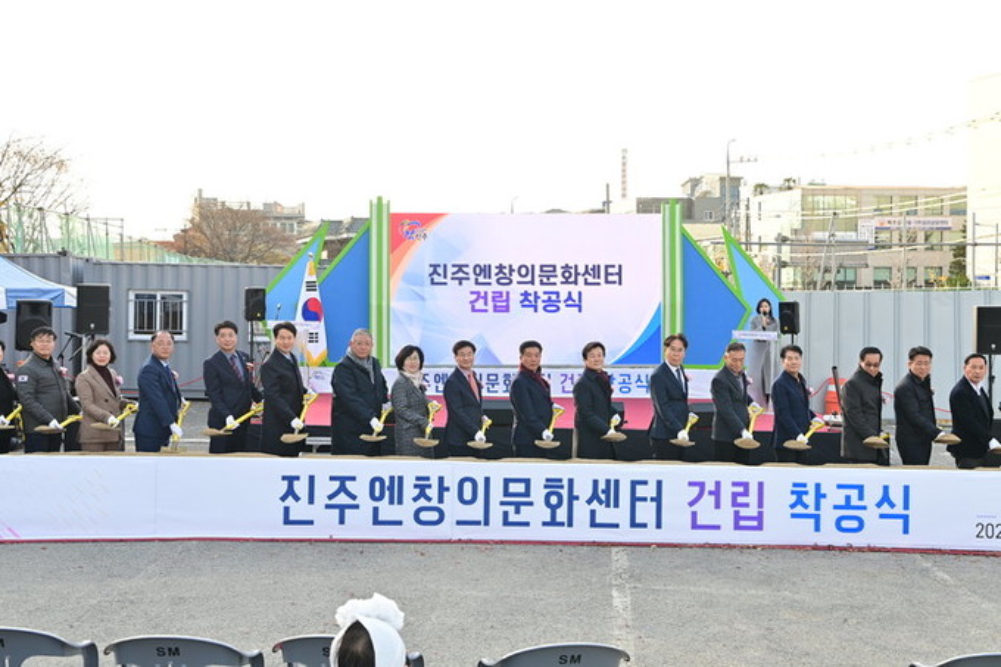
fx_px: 1334
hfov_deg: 41.1
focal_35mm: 48
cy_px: 334
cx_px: 500
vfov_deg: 28.1
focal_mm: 48
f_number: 9
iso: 640
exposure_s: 1/250
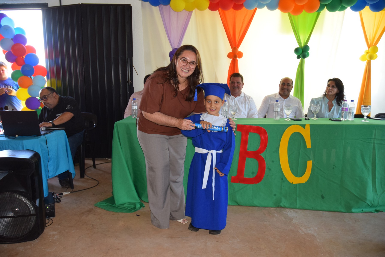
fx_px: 289
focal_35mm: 27
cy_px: 128
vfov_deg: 48.0
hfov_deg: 67.3
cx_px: 192
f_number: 5
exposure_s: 1/100
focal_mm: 18
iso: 800
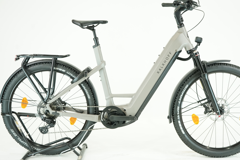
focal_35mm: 56
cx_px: 131
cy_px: 70
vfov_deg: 24.2
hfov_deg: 35.6
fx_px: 373
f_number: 4.5
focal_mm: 48
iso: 2000
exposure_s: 1/200
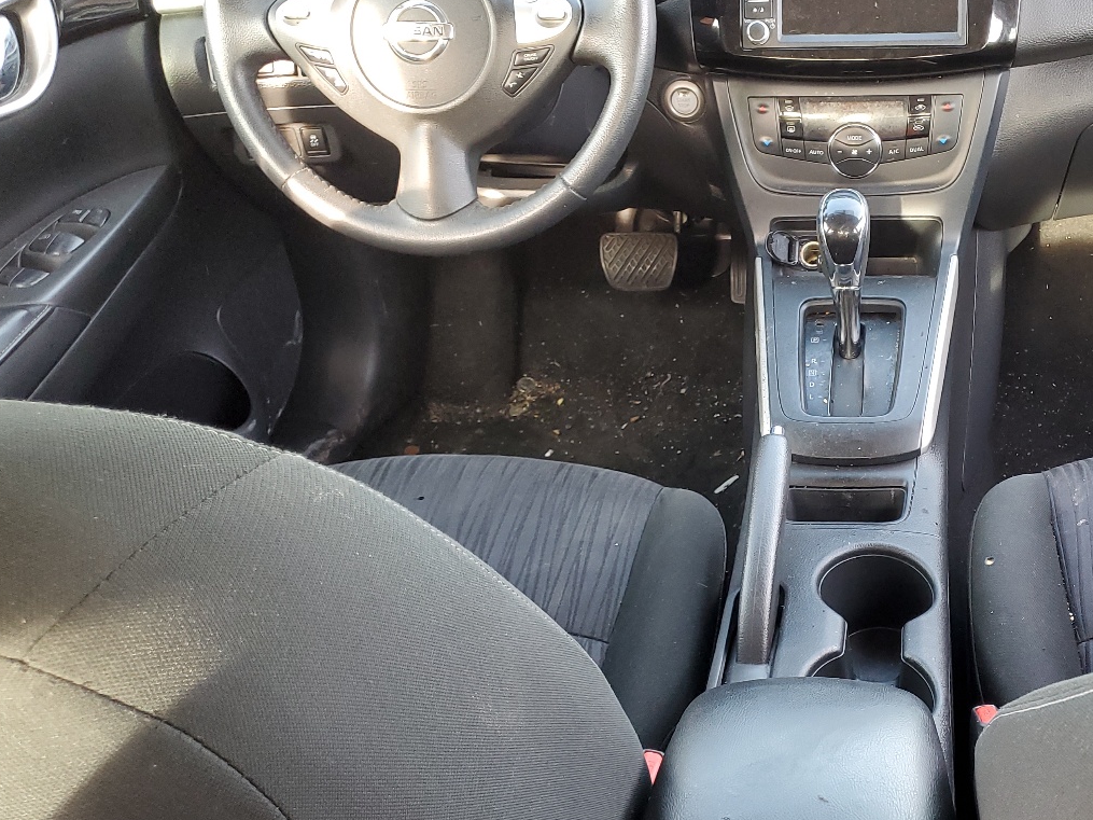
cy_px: 409
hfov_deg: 44.5
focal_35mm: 41
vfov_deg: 35.1
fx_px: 1294
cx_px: 794
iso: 95
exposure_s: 1/60.2
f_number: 1.5
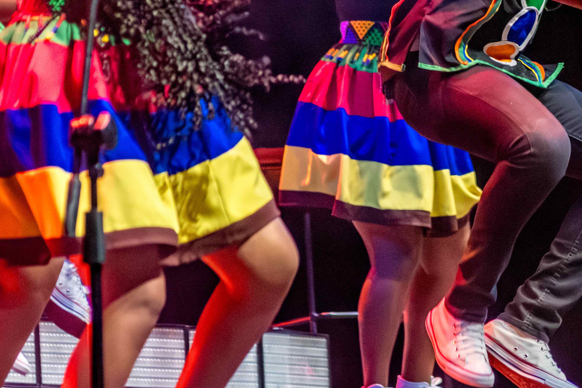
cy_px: 30
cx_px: 531
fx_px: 7340
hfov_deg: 4.5
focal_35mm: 454
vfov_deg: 3.0
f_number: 4.5
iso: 10000
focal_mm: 150
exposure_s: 1/640
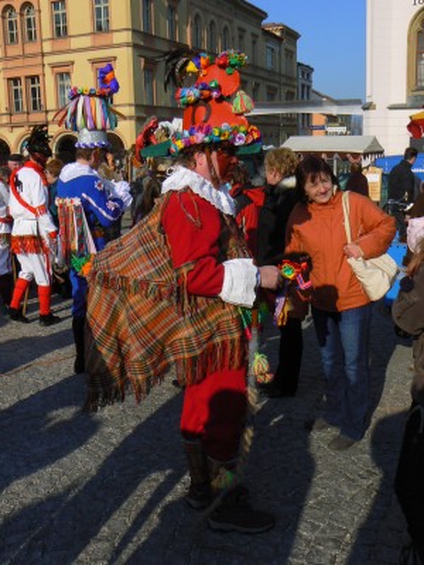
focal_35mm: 36
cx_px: 212
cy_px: 282
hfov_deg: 39.7
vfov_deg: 51.4
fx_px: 588
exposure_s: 1/500
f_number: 8
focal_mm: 6
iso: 80
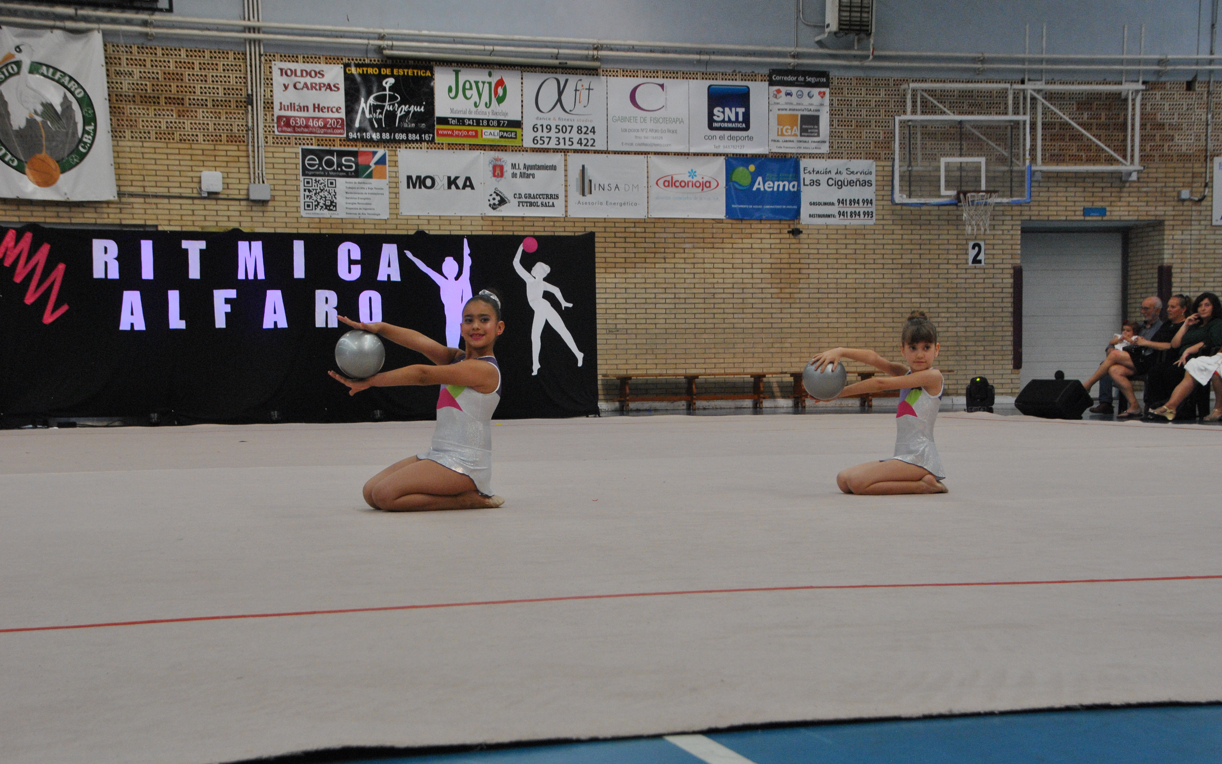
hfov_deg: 34.5
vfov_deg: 22.0
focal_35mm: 59
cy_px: 407
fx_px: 1965
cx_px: 609
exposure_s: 1/200
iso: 800
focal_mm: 38
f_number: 7.1
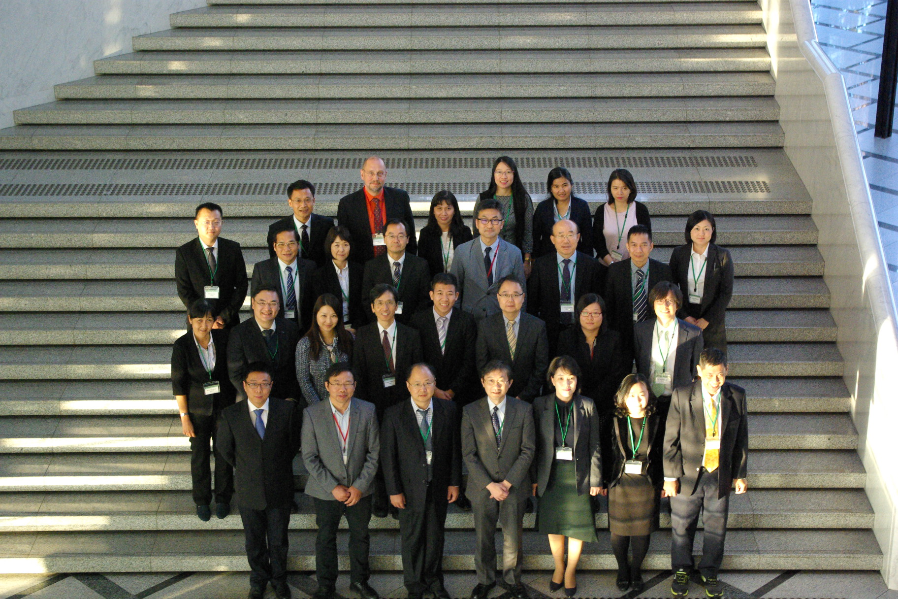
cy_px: 300
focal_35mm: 68
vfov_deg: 20.2
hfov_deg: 29.9
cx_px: 449
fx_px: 1684
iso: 1600
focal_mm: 45
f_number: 5.6
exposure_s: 1/90
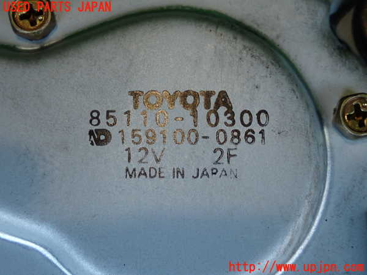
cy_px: 138
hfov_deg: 33.2
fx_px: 615
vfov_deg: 25.2
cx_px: 184
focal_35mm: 58
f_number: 3.5
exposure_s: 1/60
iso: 250
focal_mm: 10.35
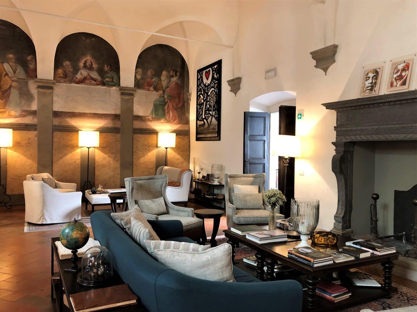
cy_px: 156
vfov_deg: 49.7
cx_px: 208
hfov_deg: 63.4
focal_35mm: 28
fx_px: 337
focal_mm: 3.99
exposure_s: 1/14
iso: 100
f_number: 1.8
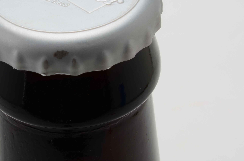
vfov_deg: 9.9
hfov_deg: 14.9
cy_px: 62
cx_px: 66
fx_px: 932
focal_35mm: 138
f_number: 29
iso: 100
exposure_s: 1/160
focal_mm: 55
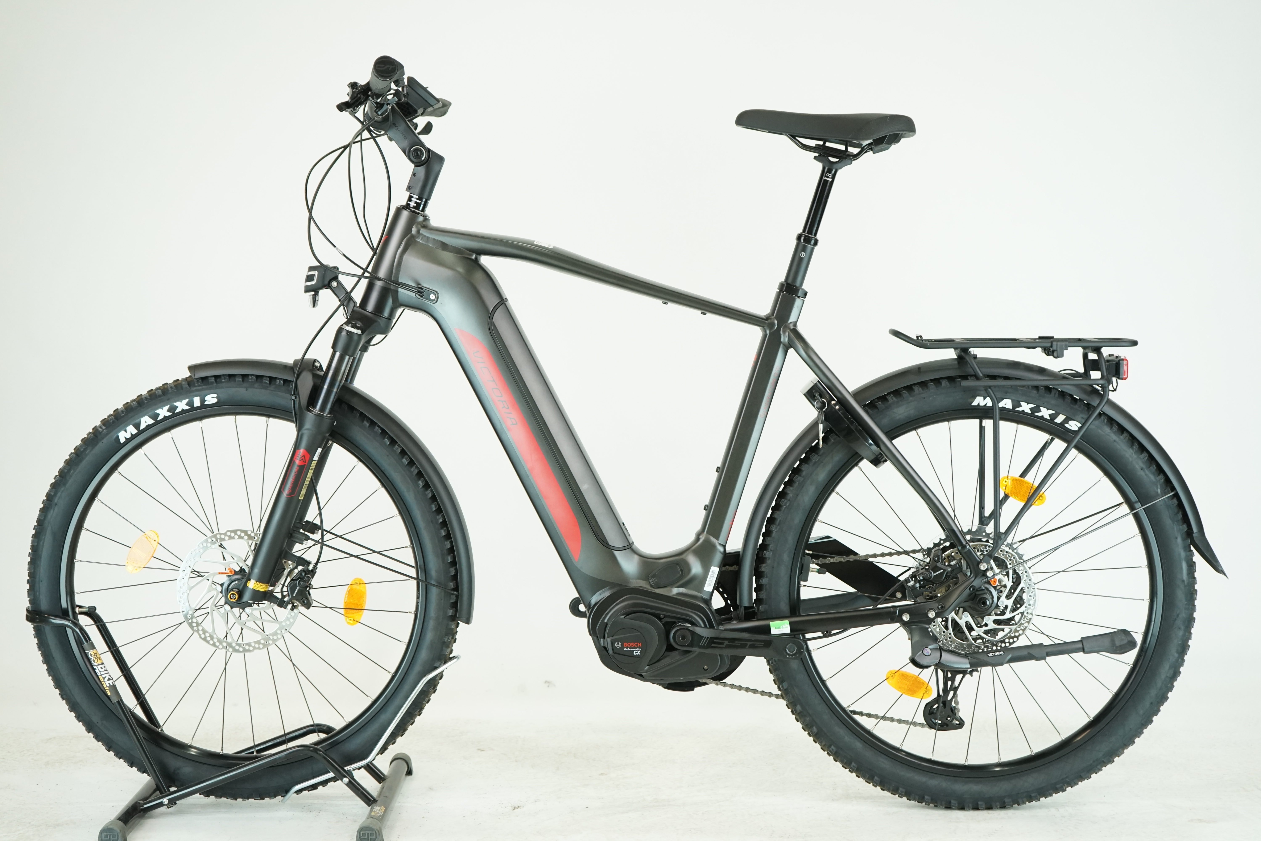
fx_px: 1821
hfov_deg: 38.2
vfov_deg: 26.0
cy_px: 420
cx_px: 630
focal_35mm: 52
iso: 1600
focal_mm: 52
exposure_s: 1/200
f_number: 5.6
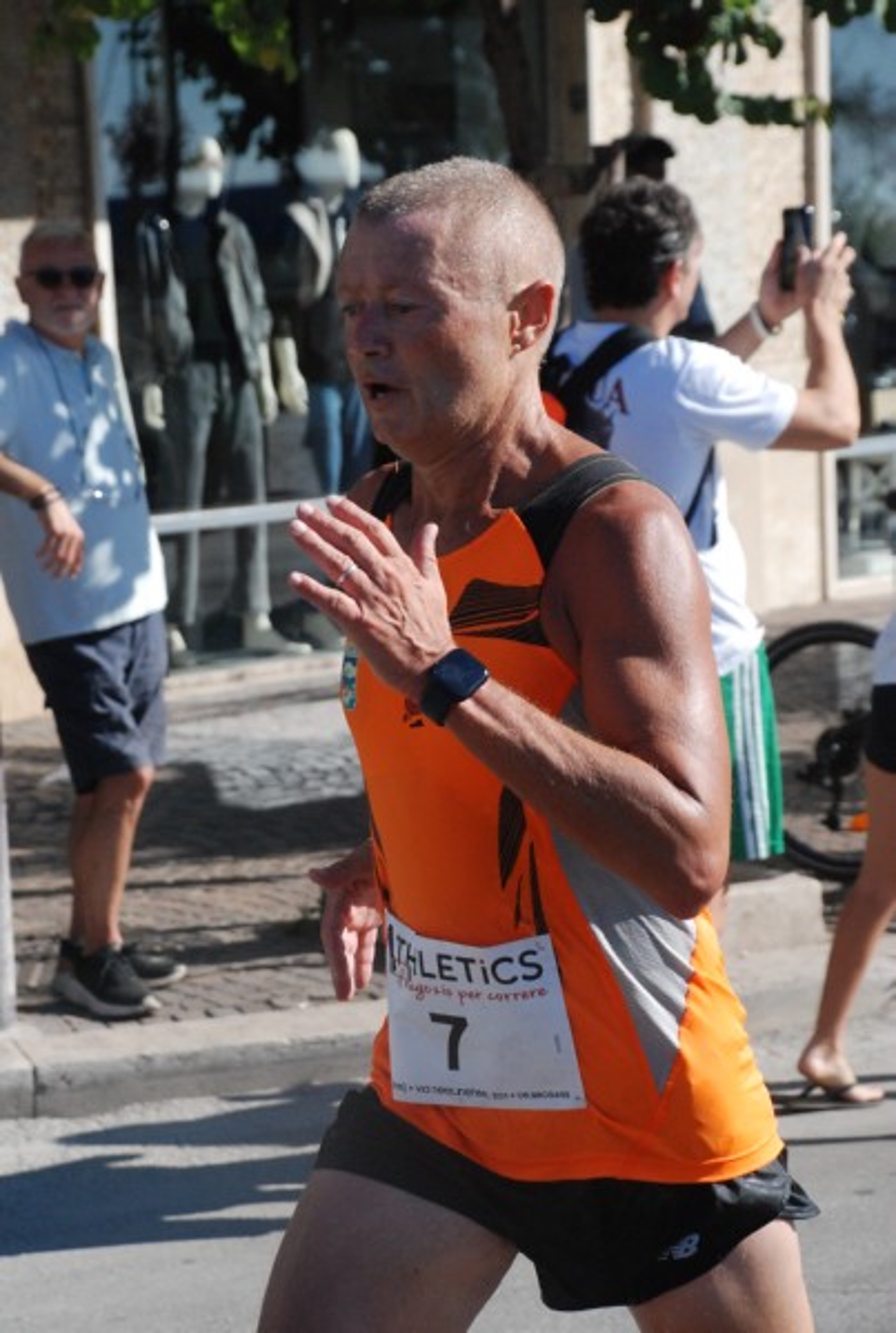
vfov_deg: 18.1
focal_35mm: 112
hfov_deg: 12.2
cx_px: 448
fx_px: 4178
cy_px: 666
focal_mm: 75
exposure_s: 1/1600
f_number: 7.1
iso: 1000
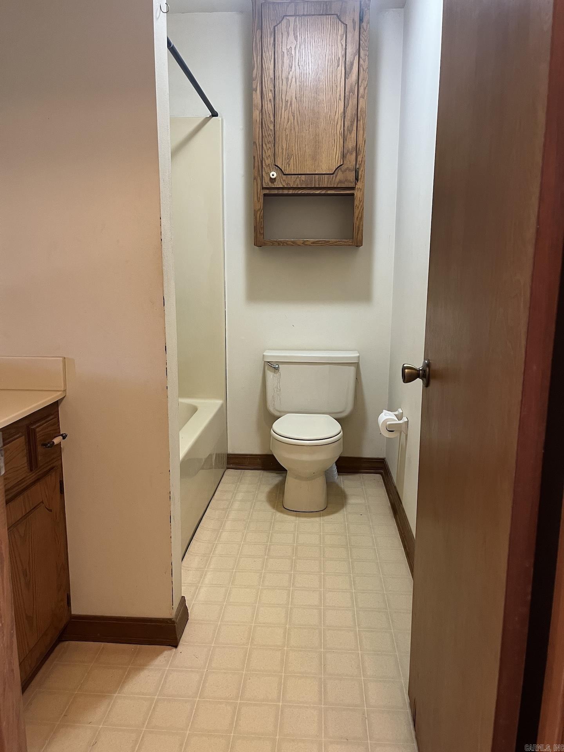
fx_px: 565
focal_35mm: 26
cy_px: 376
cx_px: 282
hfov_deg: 53.1
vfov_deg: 67.3
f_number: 1.6
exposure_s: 1/60
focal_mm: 5.1
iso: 320
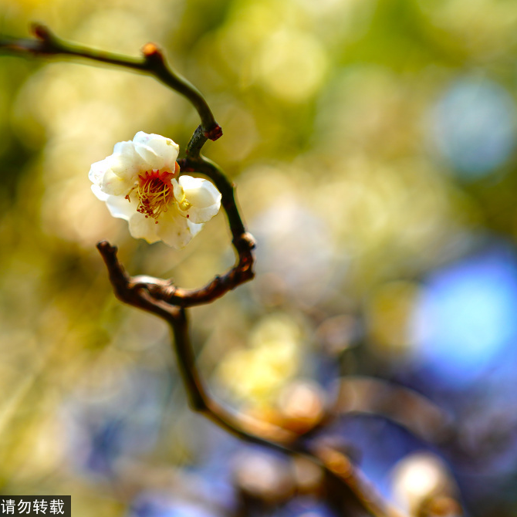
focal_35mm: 52
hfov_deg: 32.7
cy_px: 255
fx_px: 879
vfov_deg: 32.8
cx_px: 207
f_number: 2
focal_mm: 40
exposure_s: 1/640
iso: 64
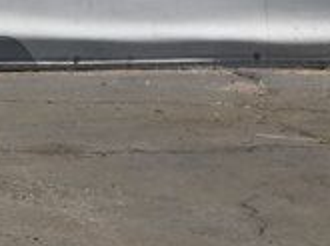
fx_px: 3244
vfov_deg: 4.3
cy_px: -90
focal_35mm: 341
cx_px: -656
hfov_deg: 5.5
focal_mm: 38
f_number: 6.3
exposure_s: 1/320
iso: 100
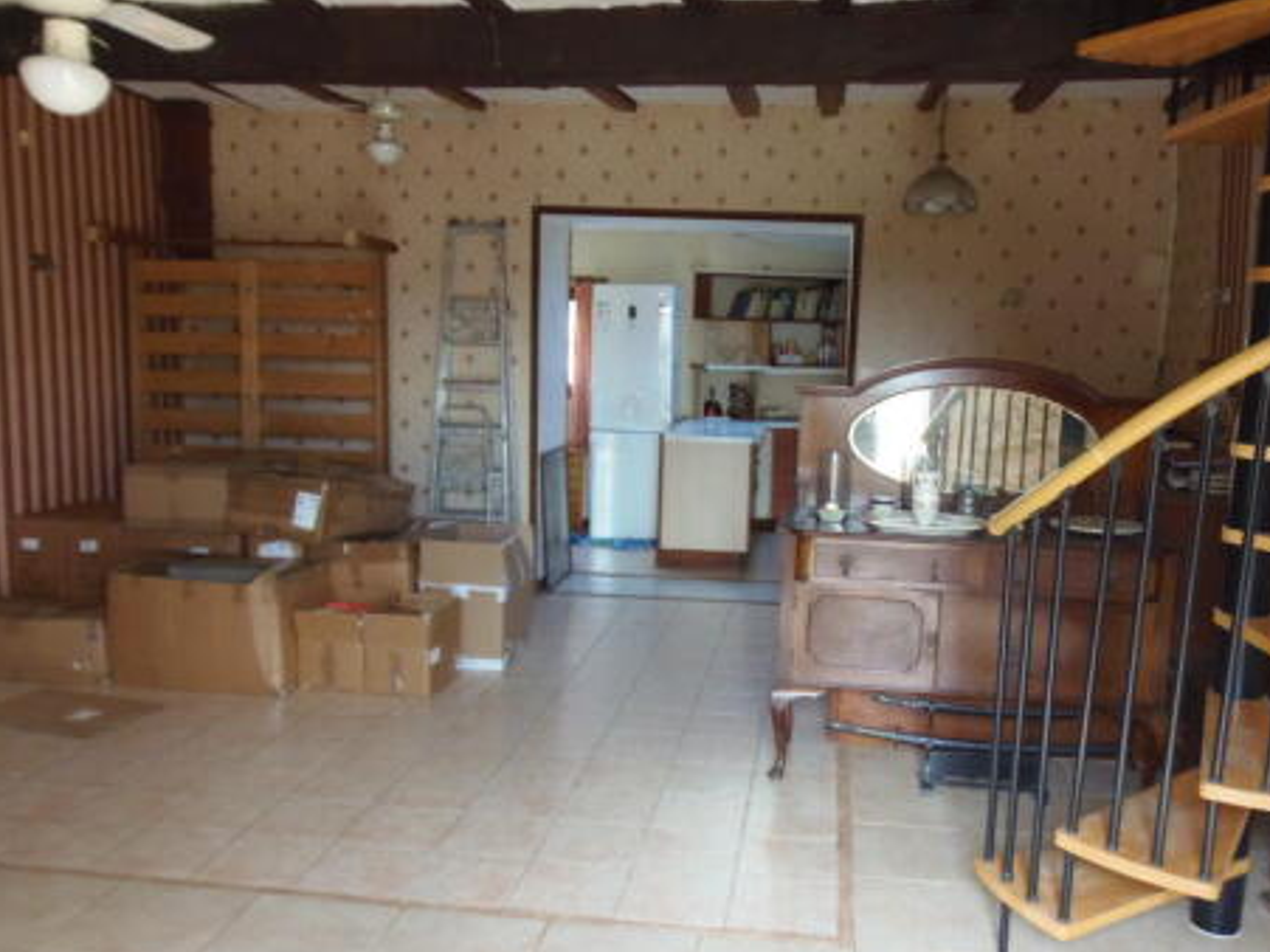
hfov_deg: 58.3
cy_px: 497
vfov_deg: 45.4
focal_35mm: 31
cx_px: 669
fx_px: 1137
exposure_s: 1/30
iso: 200
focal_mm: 4.3
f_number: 2.9
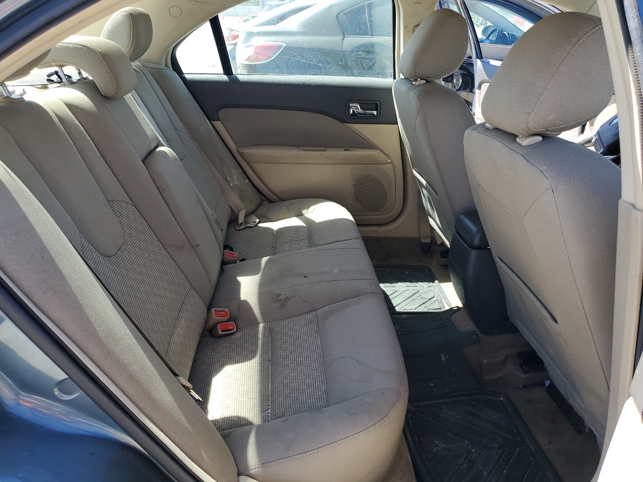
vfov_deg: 53.1
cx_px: 322
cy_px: 241
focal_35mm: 26
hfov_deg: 67.3
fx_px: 483
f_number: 1.5
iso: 50
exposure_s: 1/435
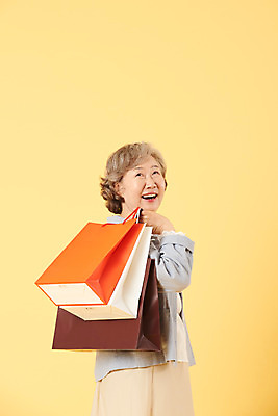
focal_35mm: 150
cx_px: 139
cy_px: 208
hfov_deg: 9.2
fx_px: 1736
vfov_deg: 13.7
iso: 100
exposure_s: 1/125
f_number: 8
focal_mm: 150
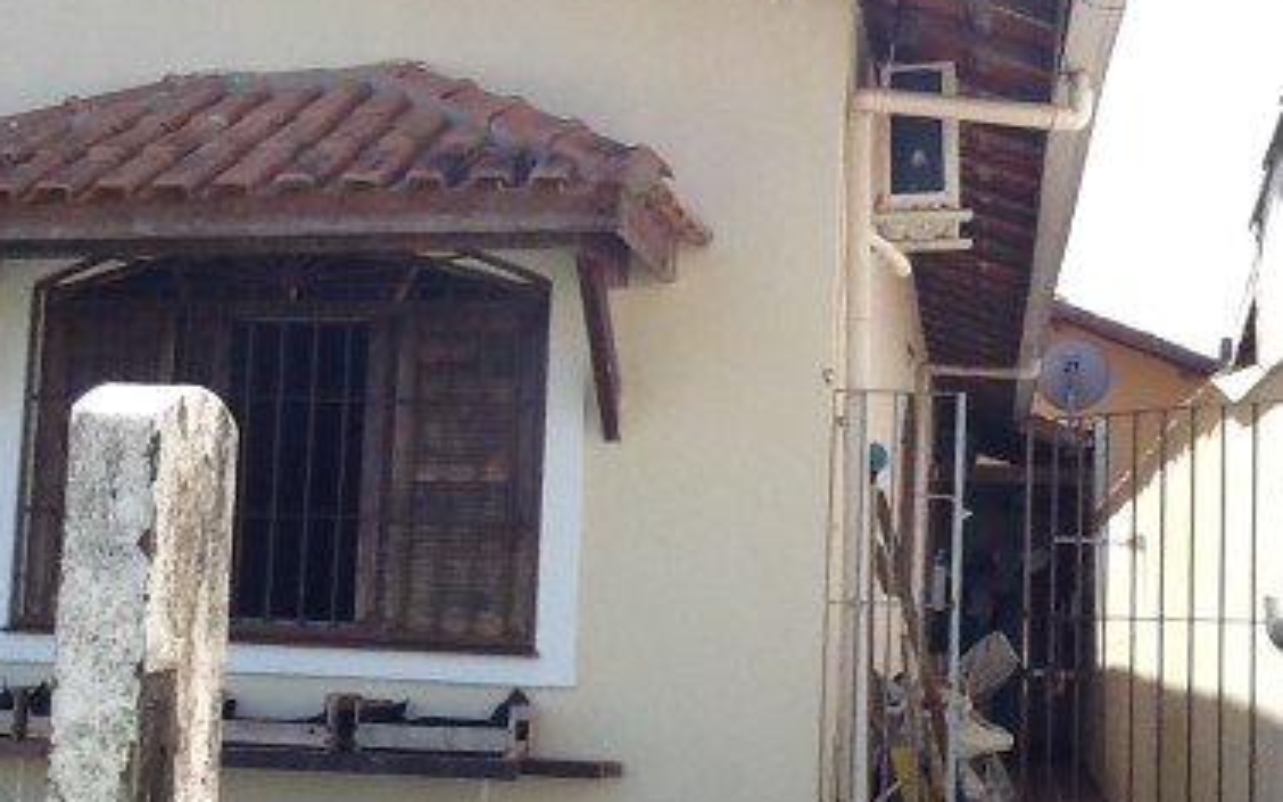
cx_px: 558
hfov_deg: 38.1
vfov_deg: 24.4
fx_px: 1853
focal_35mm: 53
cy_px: 495
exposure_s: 1/704
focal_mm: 2.03
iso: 40
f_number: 2.4
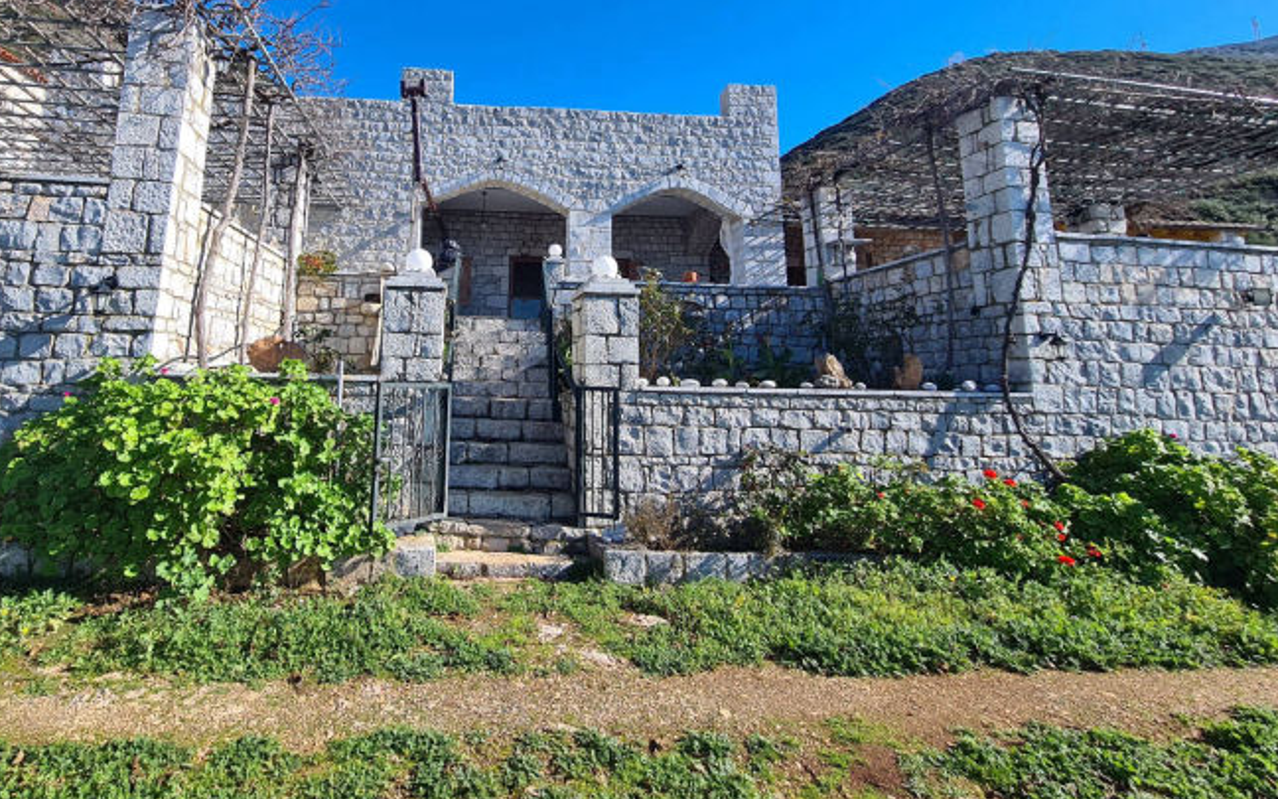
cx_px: 523
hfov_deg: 93.3
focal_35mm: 17
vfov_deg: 66.0
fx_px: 592
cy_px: 260
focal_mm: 2.2
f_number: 2.2
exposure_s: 1/1188
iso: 50
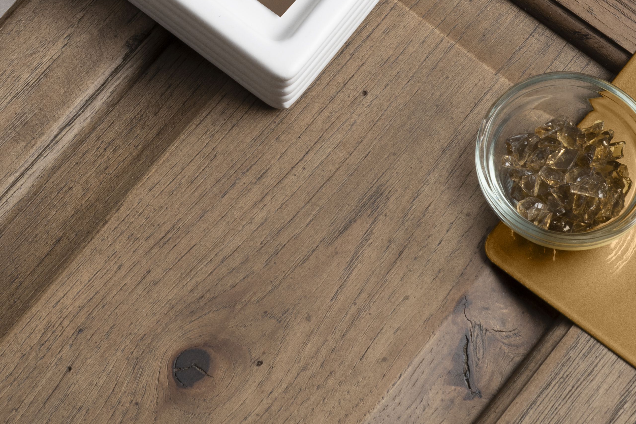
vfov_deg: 8.3
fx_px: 2844
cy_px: -253
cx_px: 115
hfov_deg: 12.7
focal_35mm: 161
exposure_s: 1/160
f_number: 11
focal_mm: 50
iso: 100
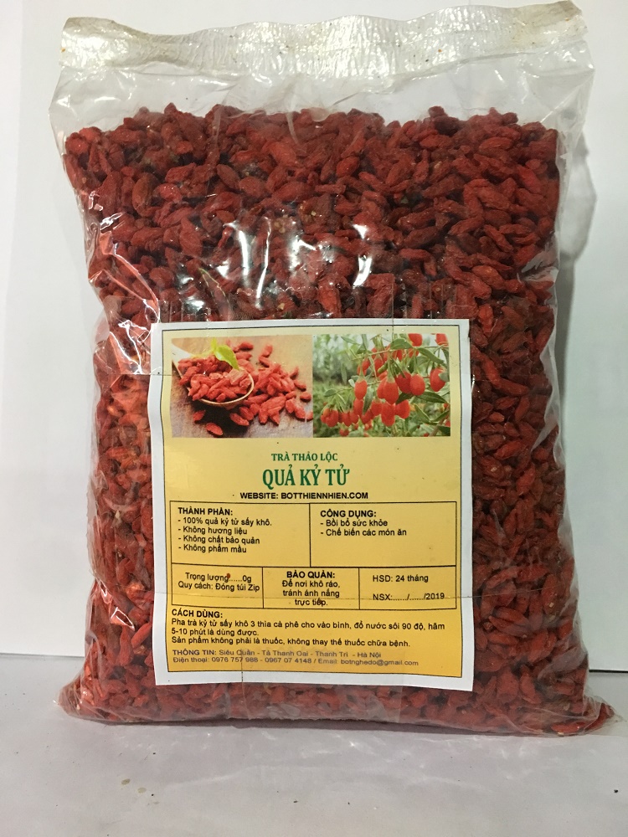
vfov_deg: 61.7
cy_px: 418
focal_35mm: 29
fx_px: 701
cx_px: 314
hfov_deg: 48.2
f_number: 2.2
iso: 125
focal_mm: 4.15
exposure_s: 1/8
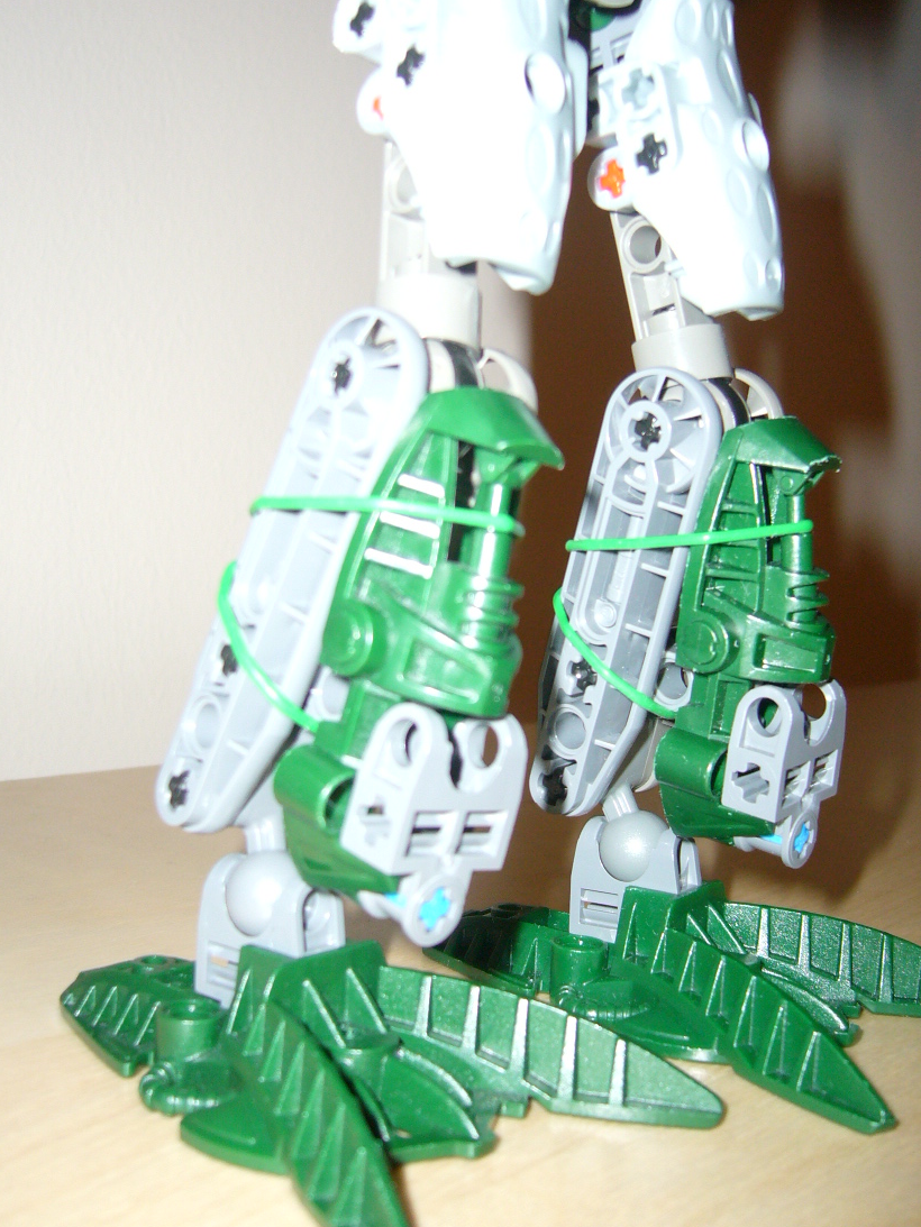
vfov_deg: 45.7
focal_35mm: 41
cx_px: 472
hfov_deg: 35.1
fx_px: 1454
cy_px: 579
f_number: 2.8
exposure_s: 1/30
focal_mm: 5.8
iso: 100
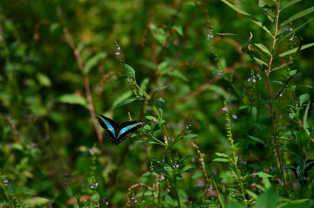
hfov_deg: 6.9
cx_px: 157
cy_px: 104
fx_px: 2611
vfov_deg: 4.6
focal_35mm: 300
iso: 100
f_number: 3.5
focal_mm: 200
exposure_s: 1/1250
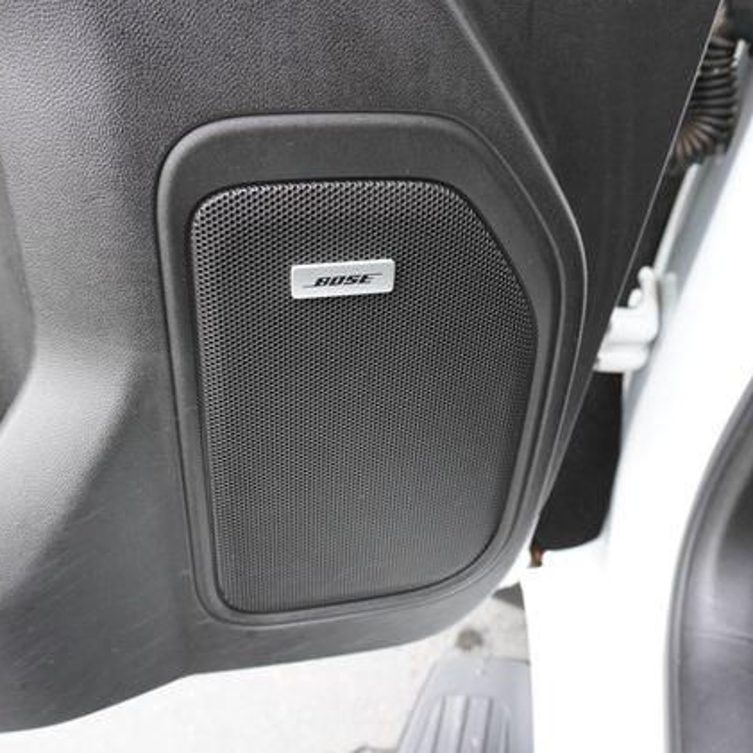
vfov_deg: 52.5
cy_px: 377
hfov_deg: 52.4
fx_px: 763
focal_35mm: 31
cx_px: 326
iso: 640
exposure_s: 1/60
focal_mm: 16
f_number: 4
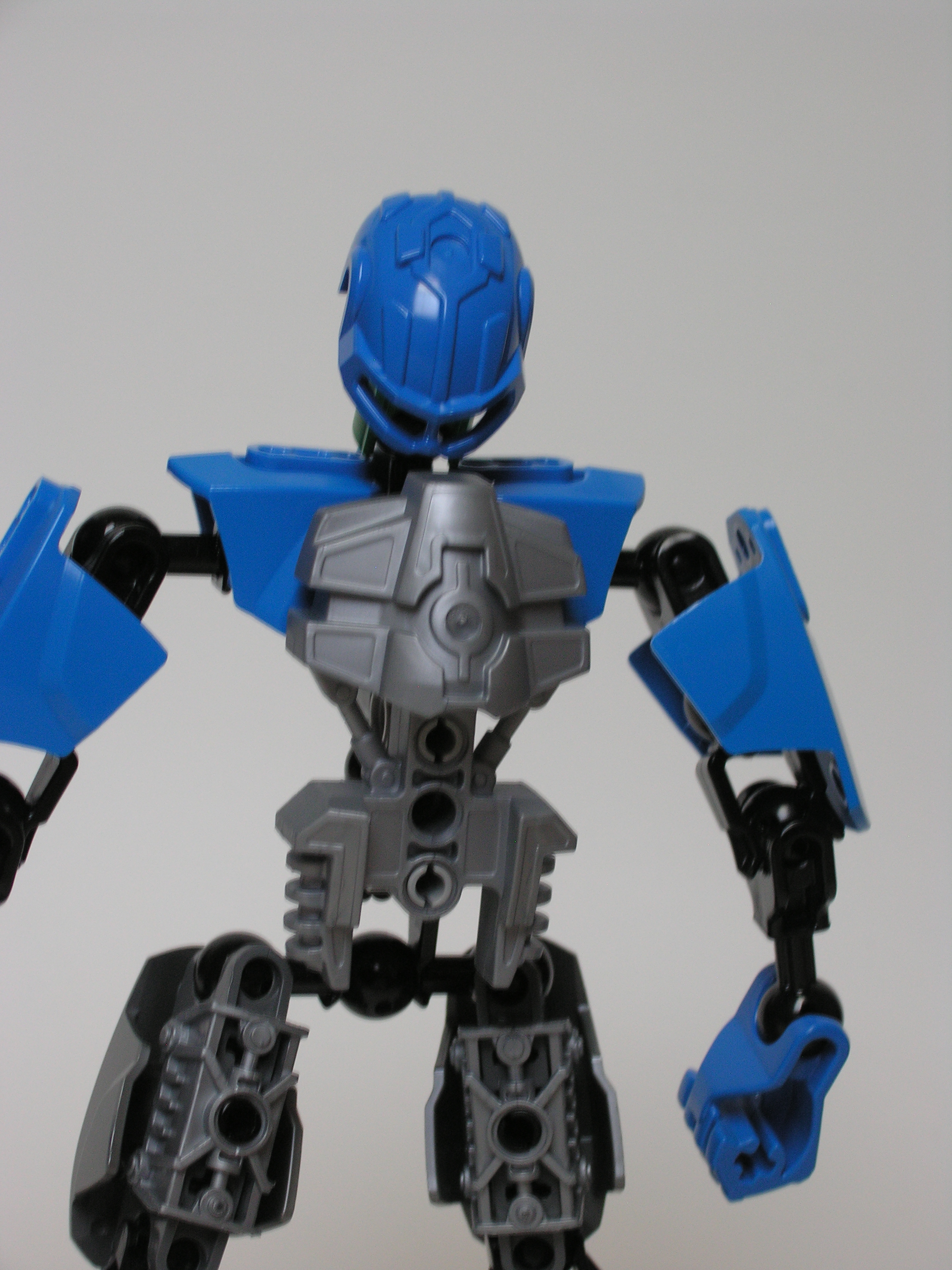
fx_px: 3117
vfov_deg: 23.0
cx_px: 476
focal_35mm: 85
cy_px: 635
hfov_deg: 17.4
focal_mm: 21.6
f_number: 4.9
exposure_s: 1/4
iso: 87
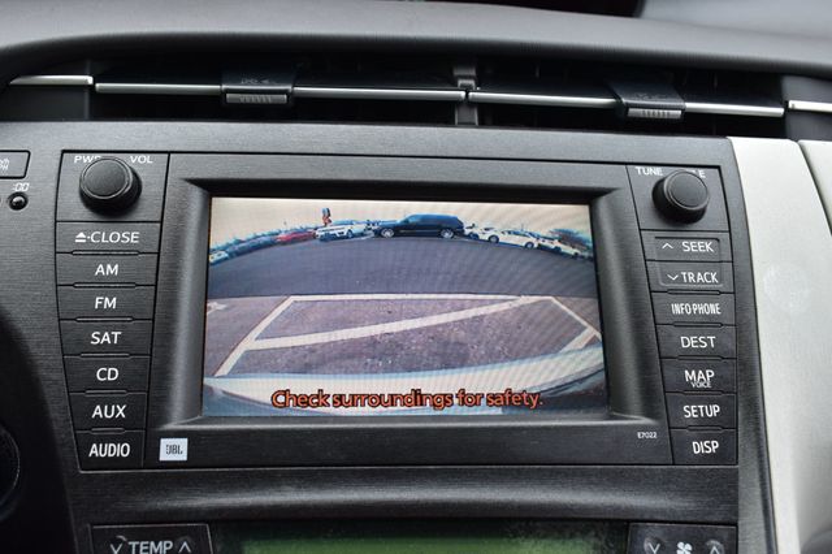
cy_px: 277
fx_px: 866
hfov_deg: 51.3
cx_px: 416
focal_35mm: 38
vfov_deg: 35.5
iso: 400
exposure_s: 1/30
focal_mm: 25
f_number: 7.1
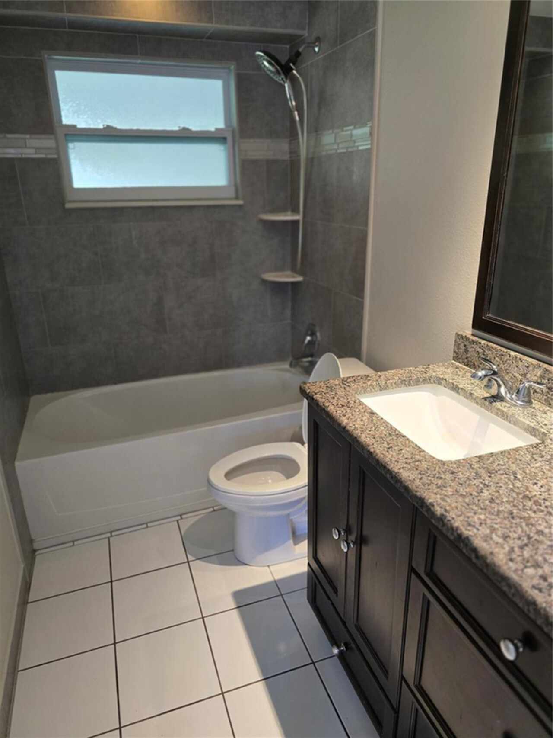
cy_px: 369
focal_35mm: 23
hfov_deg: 58.9
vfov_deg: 73.9
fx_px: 490
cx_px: 276
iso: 400
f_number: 1.7
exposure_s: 1/120
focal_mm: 6.3
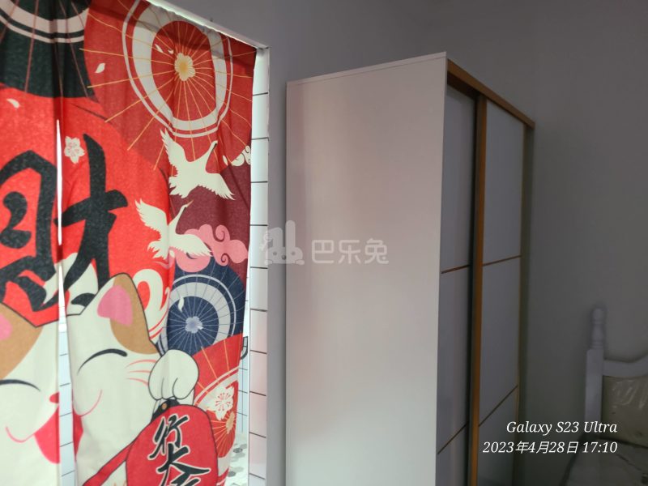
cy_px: 243
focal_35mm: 26
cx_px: 324
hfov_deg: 67.3
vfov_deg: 53.1
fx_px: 487
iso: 320
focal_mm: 5.4
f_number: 1.8
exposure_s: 1/40
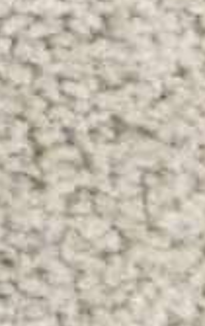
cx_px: -371
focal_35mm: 147
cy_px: -185
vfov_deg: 13.3
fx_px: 1308
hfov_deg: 7.9
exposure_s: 1/15
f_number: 2.2
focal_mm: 4.15
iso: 500
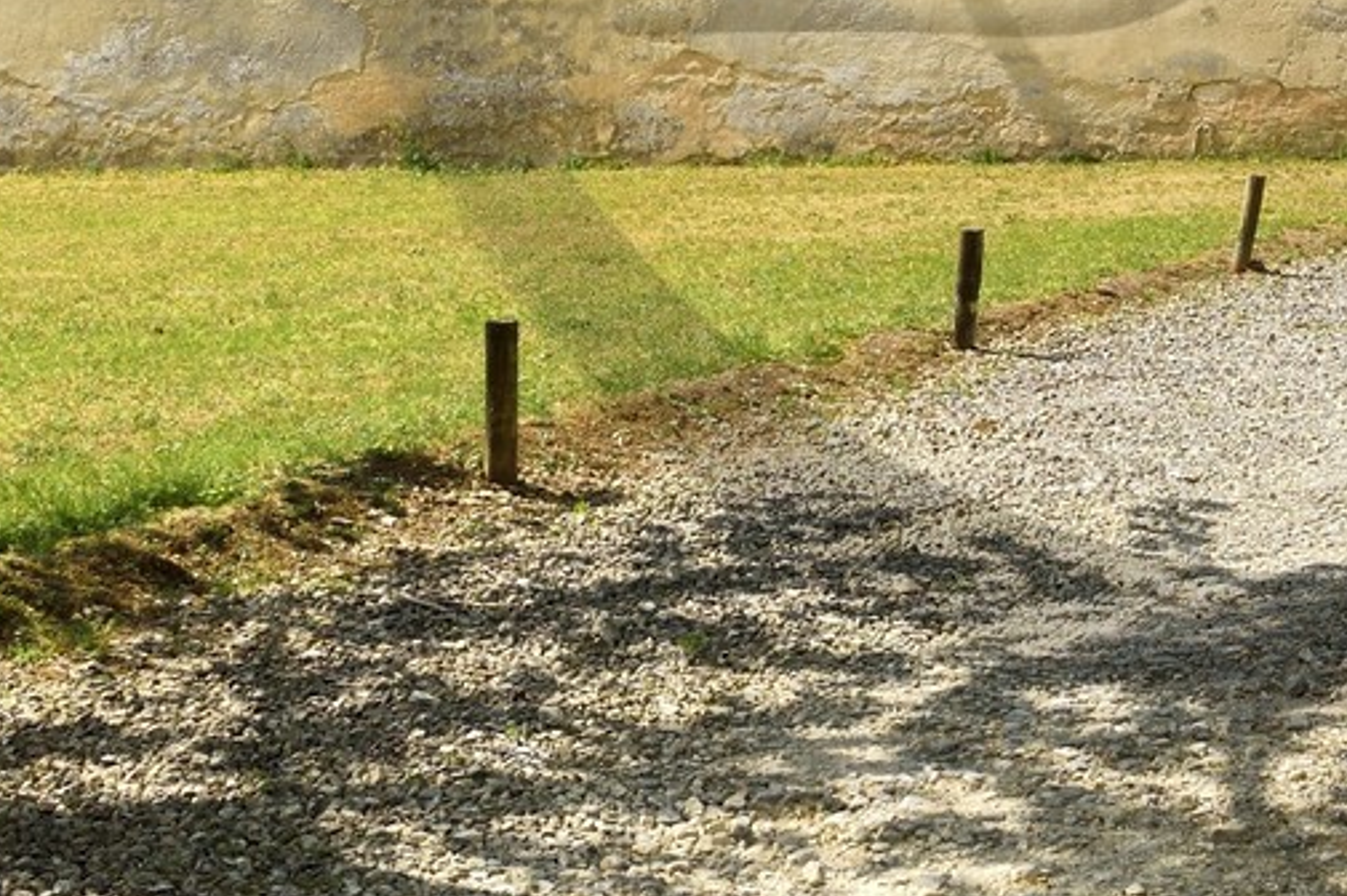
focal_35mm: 76
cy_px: -401
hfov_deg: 25.3
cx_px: 1368
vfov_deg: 16.5
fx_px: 2842
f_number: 10
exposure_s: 1/500
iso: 200
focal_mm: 24
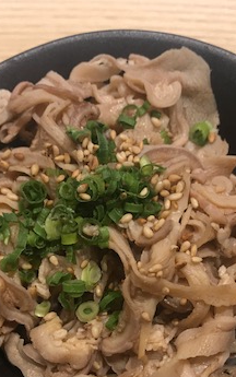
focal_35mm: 55
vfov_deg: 36.5
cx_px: 126
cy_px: 254
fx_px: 565
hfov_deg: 23.6
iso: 25
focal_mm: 3.99
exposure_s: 1/33
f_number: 1.8
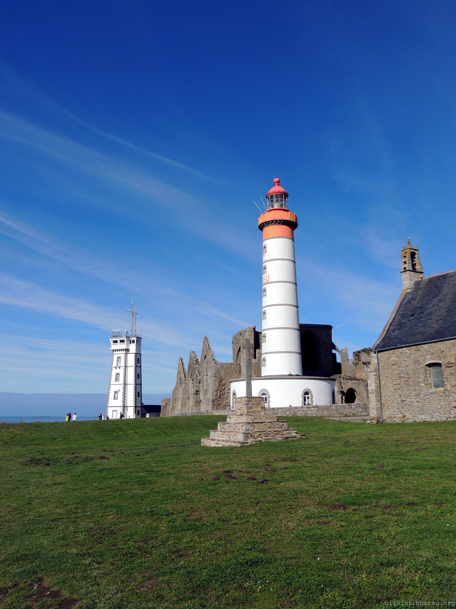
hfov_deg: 46.8
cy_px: 304
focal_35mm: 30
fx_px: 527
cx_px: 228
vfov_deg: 60.0
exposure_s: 1/1600
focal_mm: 5.3
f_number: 3.9
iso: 100
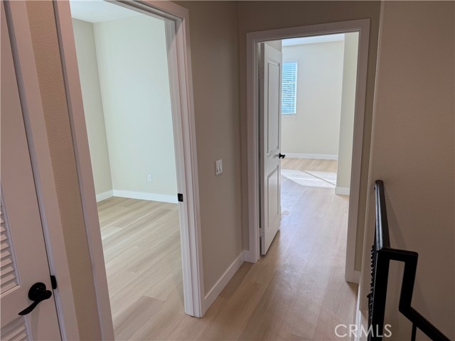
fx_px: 315
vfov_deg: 56.8
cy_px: 170
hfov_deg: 71.6
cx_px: 228
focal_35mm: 24
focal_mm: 6.76
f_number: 1.78
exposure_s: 1/174
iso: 64
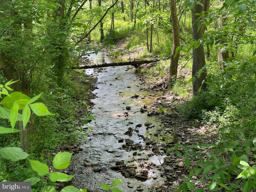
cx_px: 128
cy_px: 96
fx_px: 355
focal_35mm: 48
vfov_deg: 30.3
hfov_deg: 39.7
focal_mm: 6.86
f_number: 1.78
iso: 64
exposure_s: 1/271
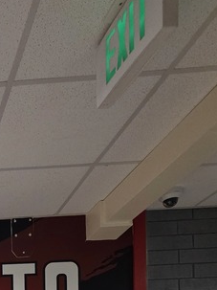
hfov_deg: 24.8
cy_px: 400
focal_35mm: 44
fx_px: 368
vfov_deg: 30.7
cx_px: -114
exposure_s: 1/60
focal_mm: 2.2
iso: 160
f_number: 1.9
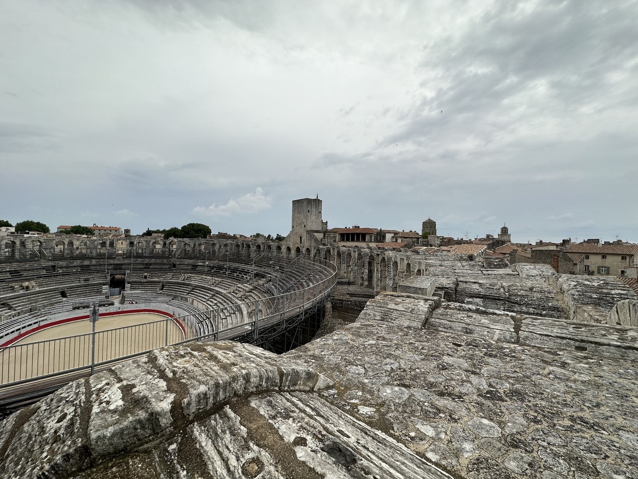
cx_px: 319
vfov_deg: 85.7
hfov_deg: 102.1
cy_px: 240
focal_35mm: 14
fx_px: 258
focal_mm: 2.22
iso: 50
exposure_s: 1/2817
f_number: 2.2
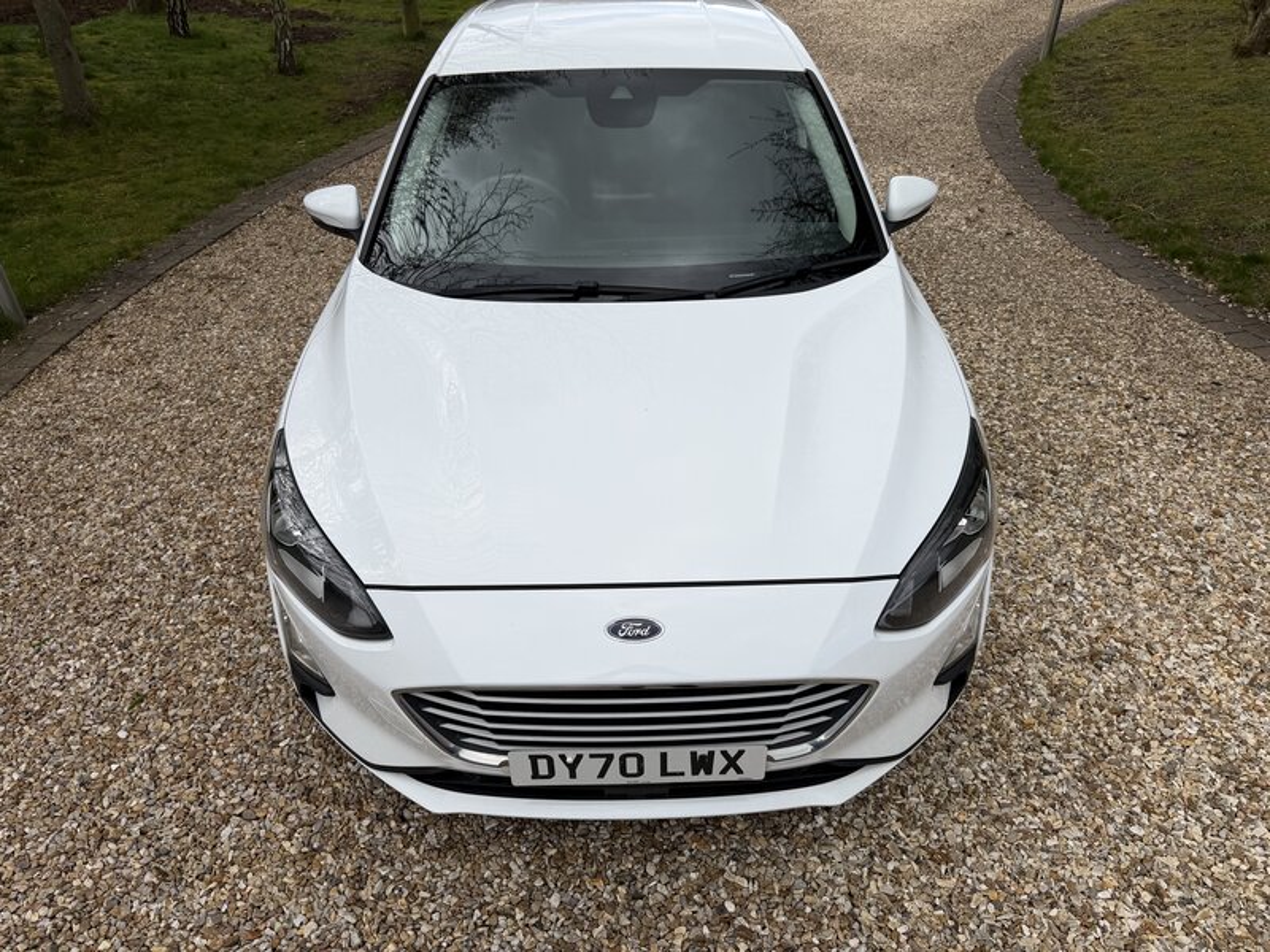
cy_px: 476
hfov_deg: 71.6
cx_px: 635
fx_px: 881
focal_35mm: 24
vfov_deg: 56.8
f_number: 1.78
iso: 80
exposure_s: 1/3145
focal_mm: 6.76
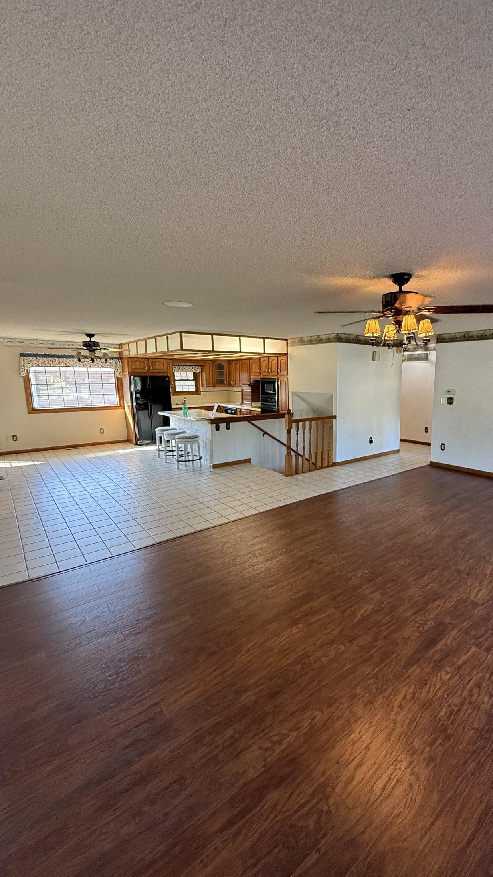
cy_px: 443
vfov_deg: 99.4
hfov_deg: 65.4
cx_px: 326
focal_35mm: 16
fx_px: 372
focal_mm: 2.22
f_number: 2.2
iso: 500
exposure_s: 1/120
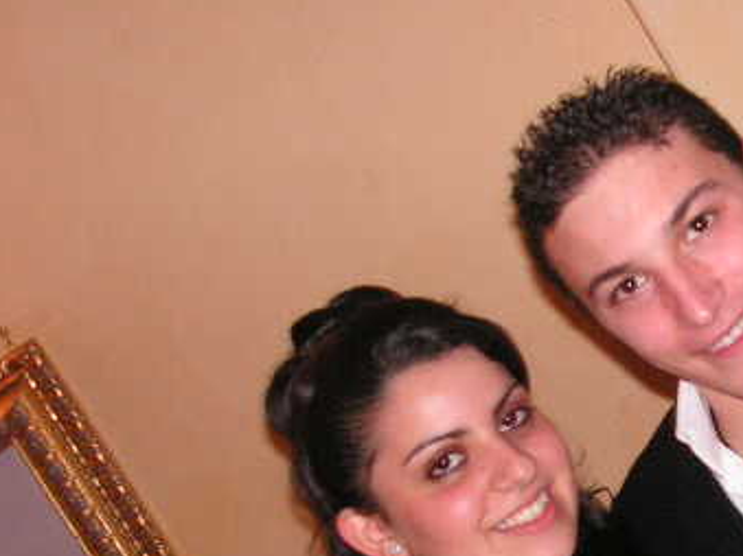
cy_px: 501
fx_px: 1781
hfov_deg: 23.0
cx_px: 660
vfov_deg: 17.5
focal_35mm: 83
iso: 200
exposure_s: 1/40
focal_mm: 7.4
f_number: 3.2
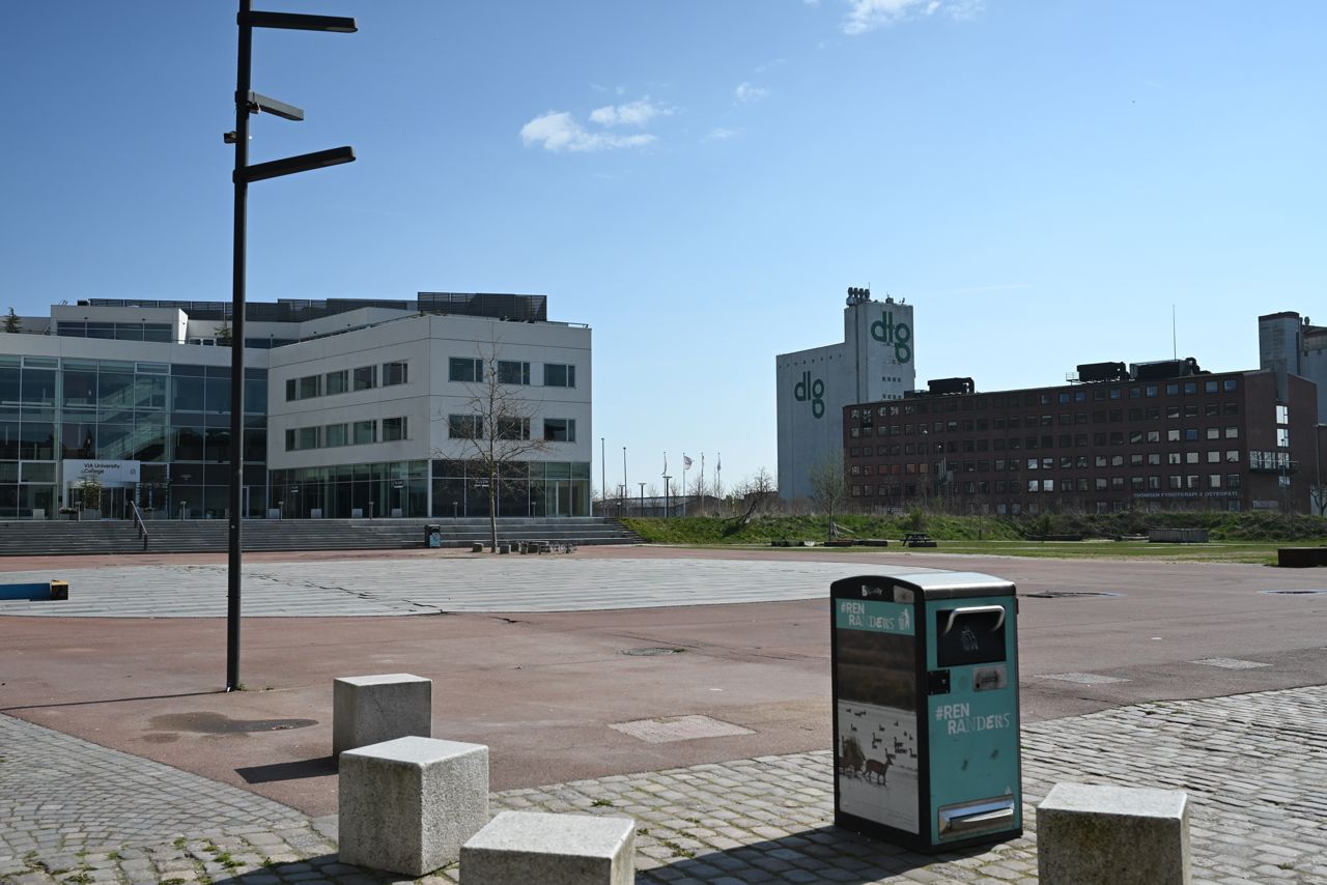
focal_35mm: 35
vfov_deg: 37.9
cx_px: 664
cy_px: 442
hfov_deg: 54.4
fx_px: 1290
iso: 640
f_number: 5
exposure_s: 1/8000
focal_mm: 35
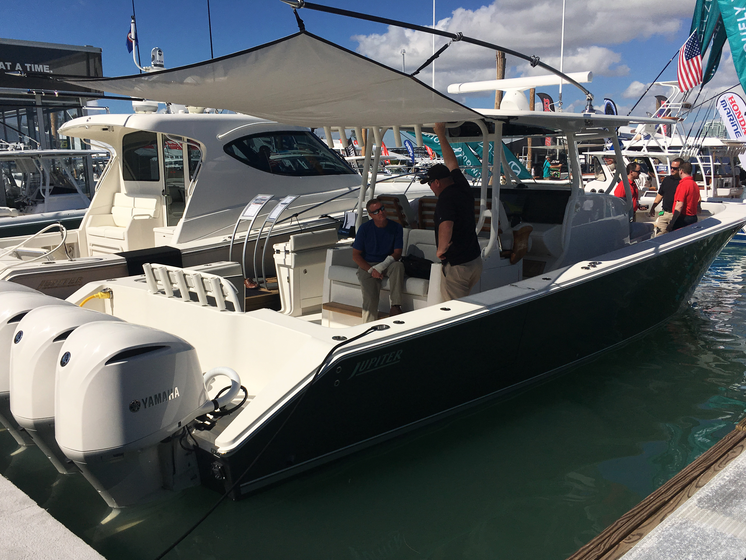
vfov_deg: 44.1
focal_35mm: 32
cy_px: 305
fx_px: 690
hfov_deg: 56.8
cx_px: 355
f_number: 2.2
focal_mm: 4.15
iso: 25
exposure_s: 1/6993
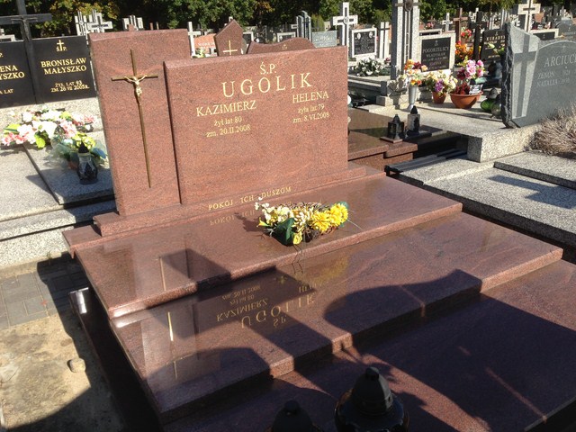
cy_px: 216
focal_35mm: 33
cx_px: 288
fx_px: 549
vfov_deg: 42.9
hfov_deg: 55.4
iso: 50
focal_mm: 4.12
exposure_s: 1/1205
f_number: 2.4
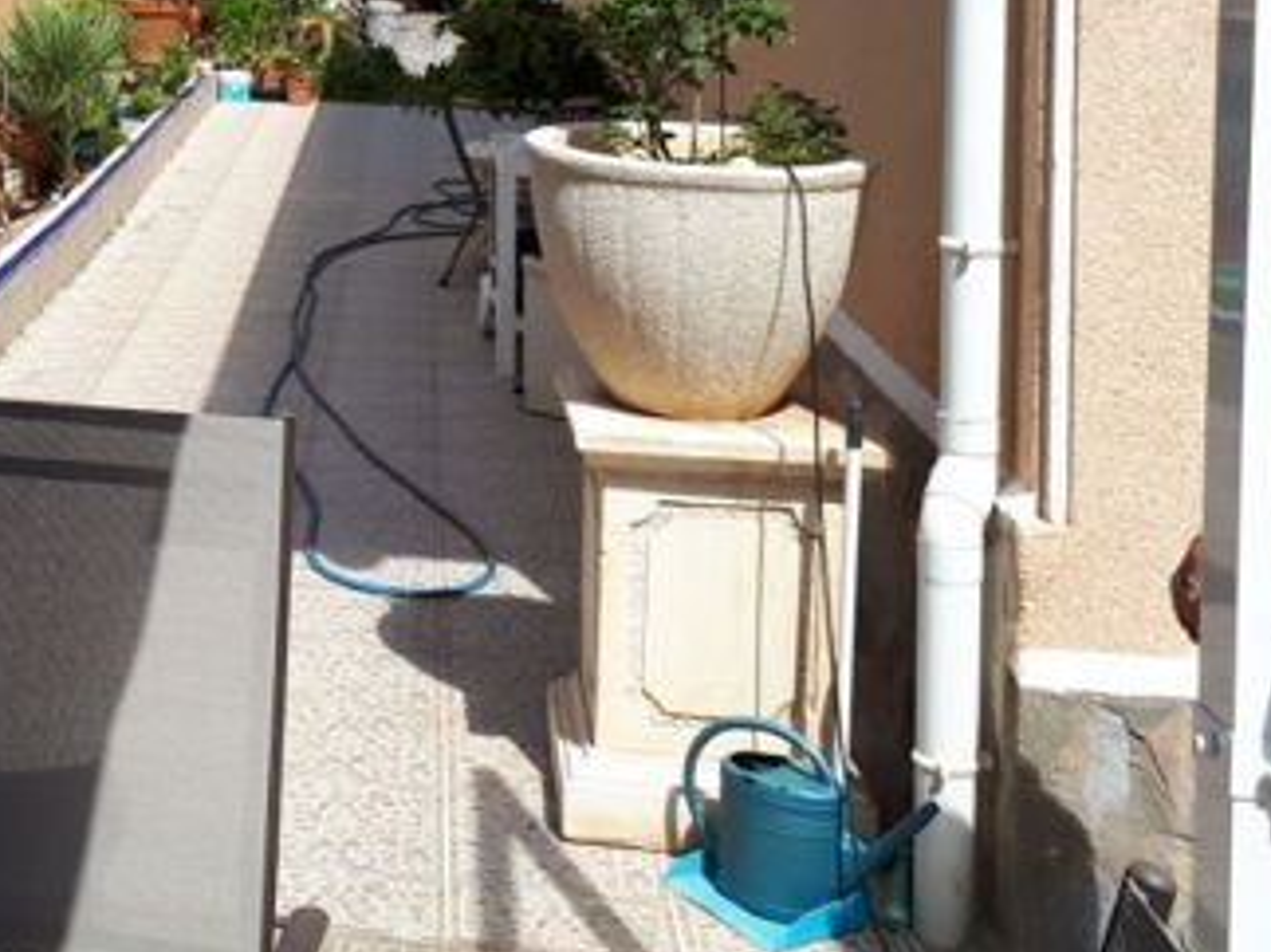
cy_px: -16
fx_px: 2166
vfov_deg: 23.7
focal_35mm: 59
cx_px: -49
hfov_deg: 30.1
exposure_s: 1/1431
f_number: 1.9
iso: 40
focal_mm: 3.6
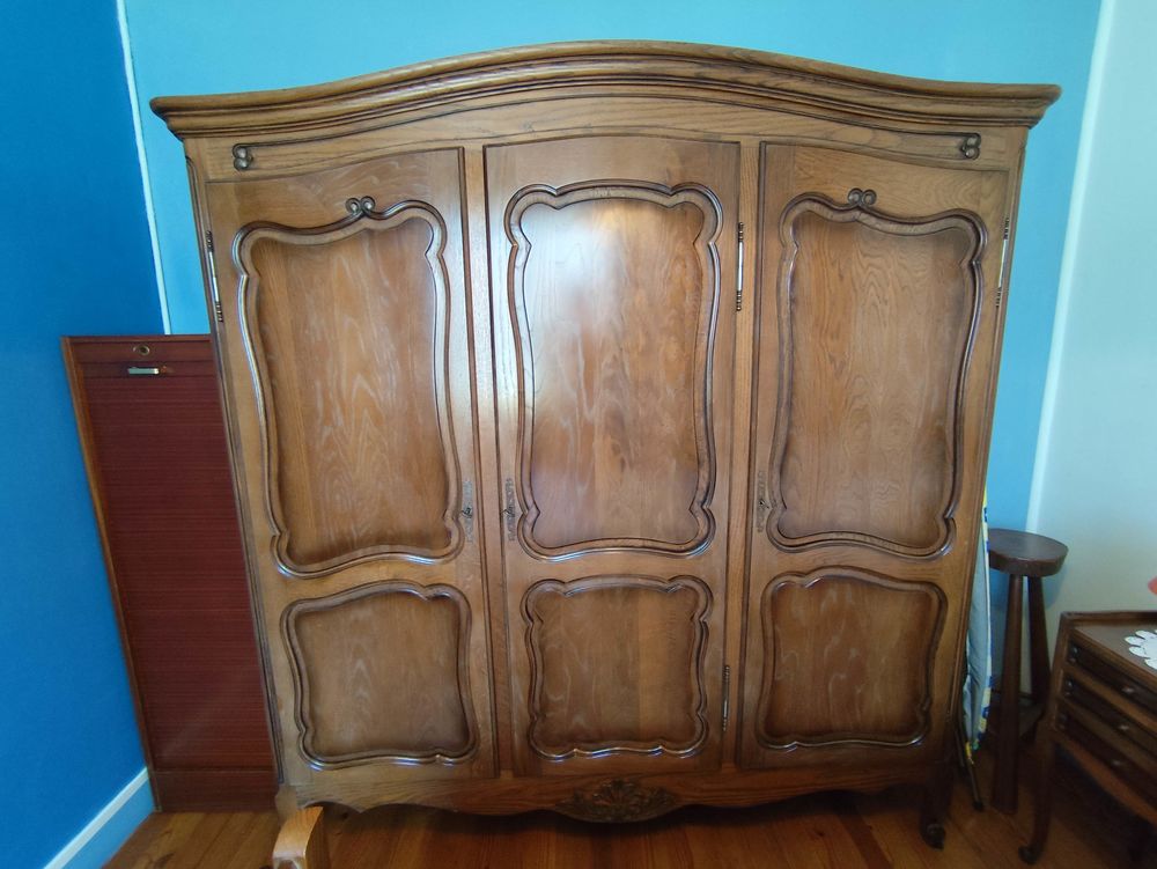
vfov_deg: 78.2
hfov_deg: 94.5
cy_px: 434
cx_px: 578
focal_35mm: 16
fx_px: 535
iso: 400
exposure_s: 1/33.3
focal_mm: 1.65
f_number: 2.2
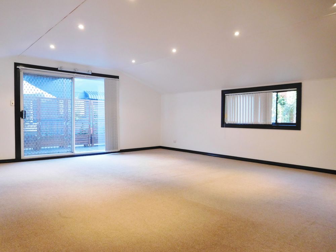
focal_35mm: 25
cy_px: 126
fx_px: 243
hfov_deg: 69.4
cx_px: 168
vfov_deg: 54.9
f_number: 3.4
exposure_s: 1/30
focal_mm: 4.5
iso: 320
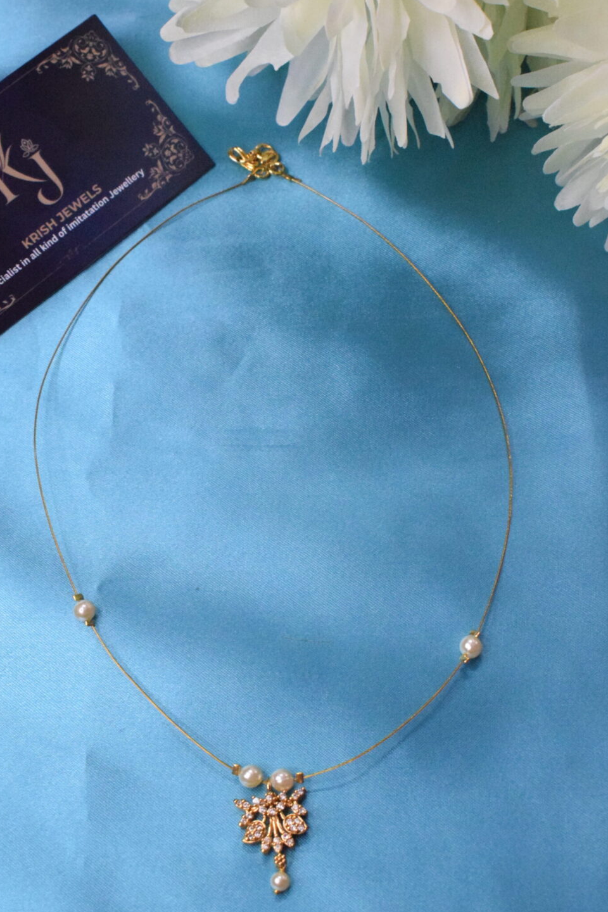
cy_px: 426
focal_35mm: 60
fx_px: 1520
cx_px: 232
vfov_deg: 33.4
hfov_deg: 22.6
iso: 8000
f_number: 11
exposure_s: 1/60
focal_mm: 32
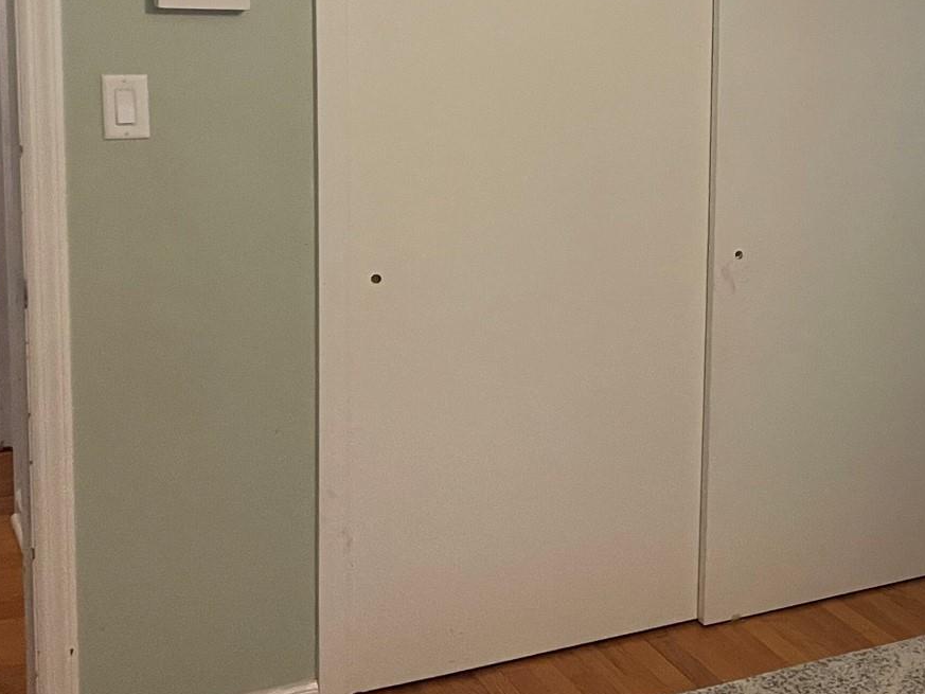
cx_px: 988
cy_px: 193
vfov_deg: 23.8
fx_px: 1630
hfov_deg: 29.0
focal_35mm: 61
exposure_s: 1/60
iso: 320
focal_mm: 4.2
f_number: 1.6
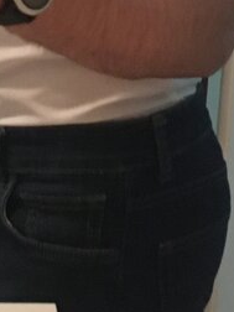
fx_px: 1244
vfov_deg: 13.8
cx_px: 77
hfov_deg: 10.7
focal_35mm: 138
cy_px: -71
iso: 640
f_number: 2.2
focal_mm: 4.15
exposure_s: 1/17
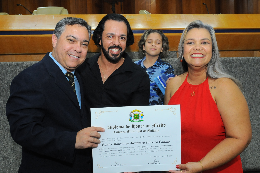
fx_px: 267
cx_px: 127
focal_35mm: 37
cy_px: 88
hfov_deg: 51.9
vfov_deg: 35.9
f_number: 6.3
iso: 1250
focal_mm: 24
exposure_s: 1/60
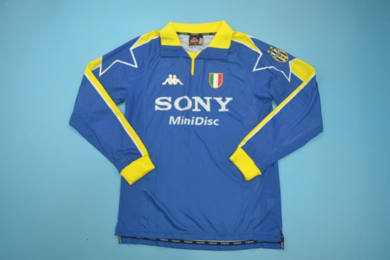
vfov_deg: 43.6
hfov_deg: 61.9
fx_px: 325
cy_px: 130
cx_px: 195
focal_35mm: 30
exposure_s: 1/125
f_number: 3.8
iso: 200
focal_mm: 20
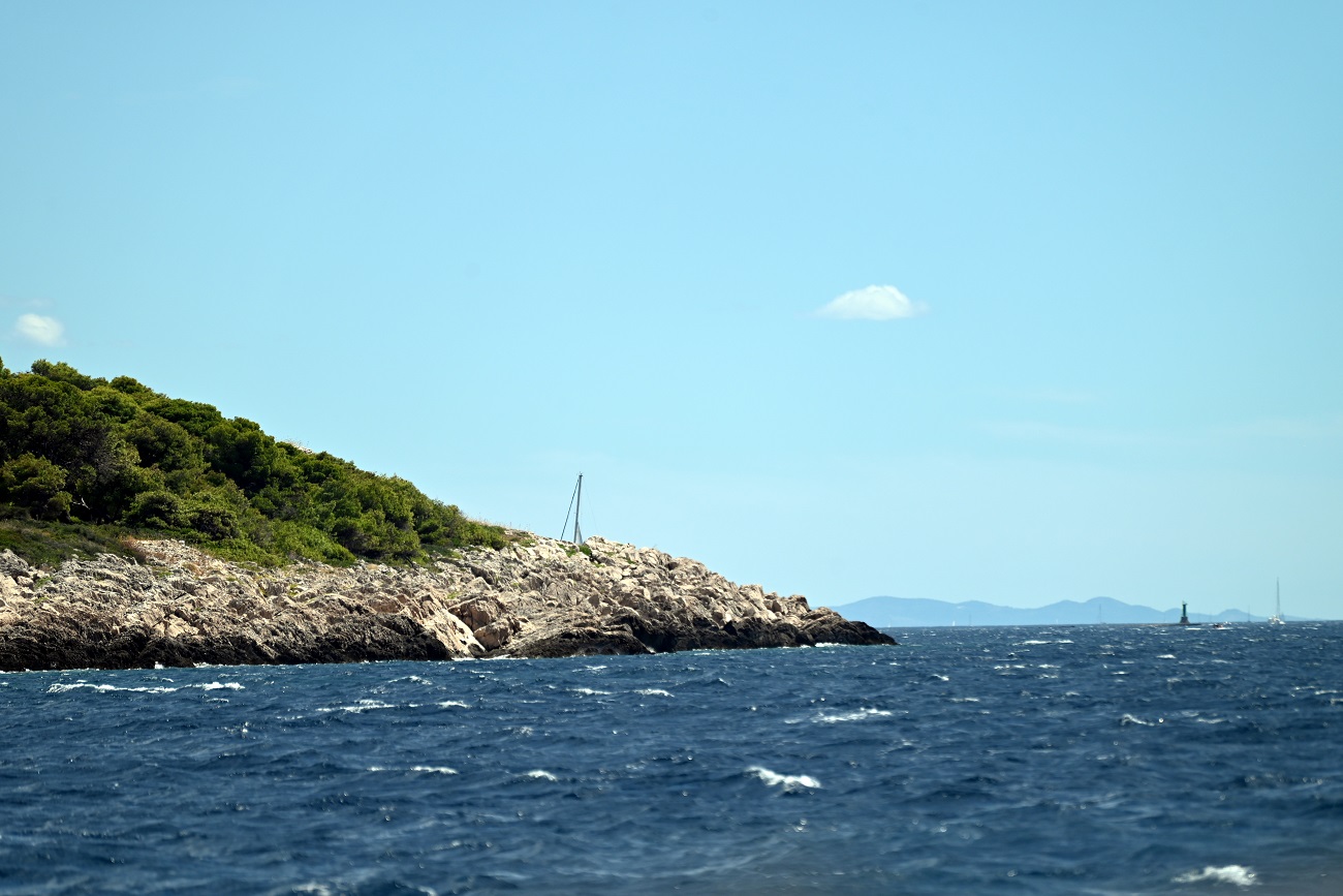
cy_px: 448
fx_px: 11192
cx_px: 672
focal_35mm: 300
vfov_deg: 4.6
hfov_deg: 6.9
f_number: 5.6
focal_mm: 300
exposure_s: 1/1000
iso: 125
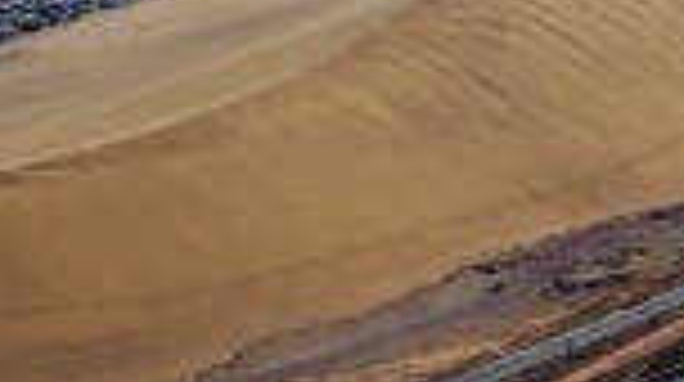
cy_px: -135
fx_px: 2481
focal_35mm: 137
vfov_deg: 8.7
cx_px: 369
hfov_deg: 15.7
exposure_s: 1/1000
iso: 100
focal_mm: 8.99
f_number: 4.5
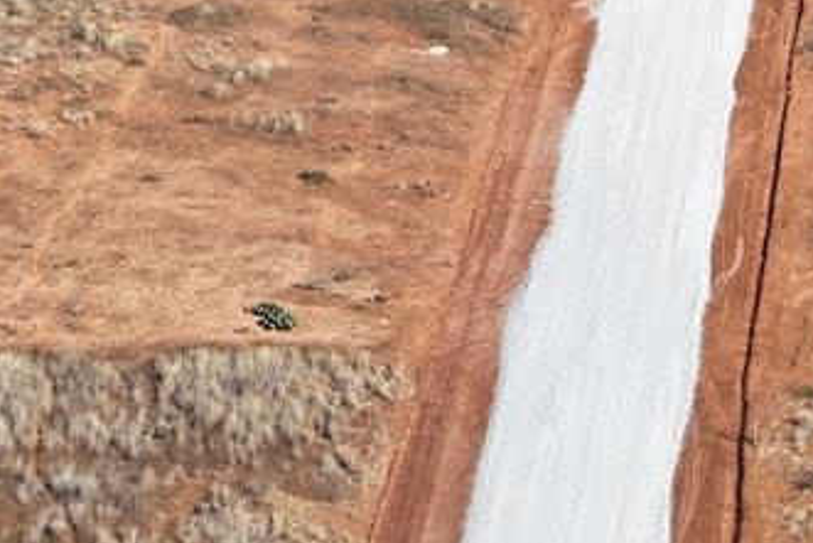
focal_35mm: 225
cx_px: -101
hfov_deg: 9.1
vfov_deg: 6.1
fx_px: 5083
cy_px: -224
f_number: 2.8
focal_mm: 19.35
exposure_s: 1/800
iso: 100
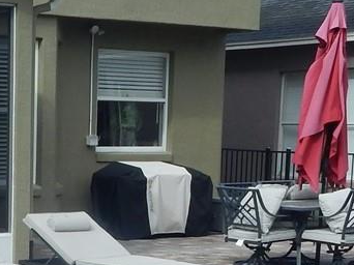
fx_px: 1053
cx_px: -3
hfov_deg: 18.6
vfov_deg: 13.8
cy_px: 350
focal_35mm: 103
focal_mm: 4
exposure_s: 1/1000
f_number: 3
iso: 125
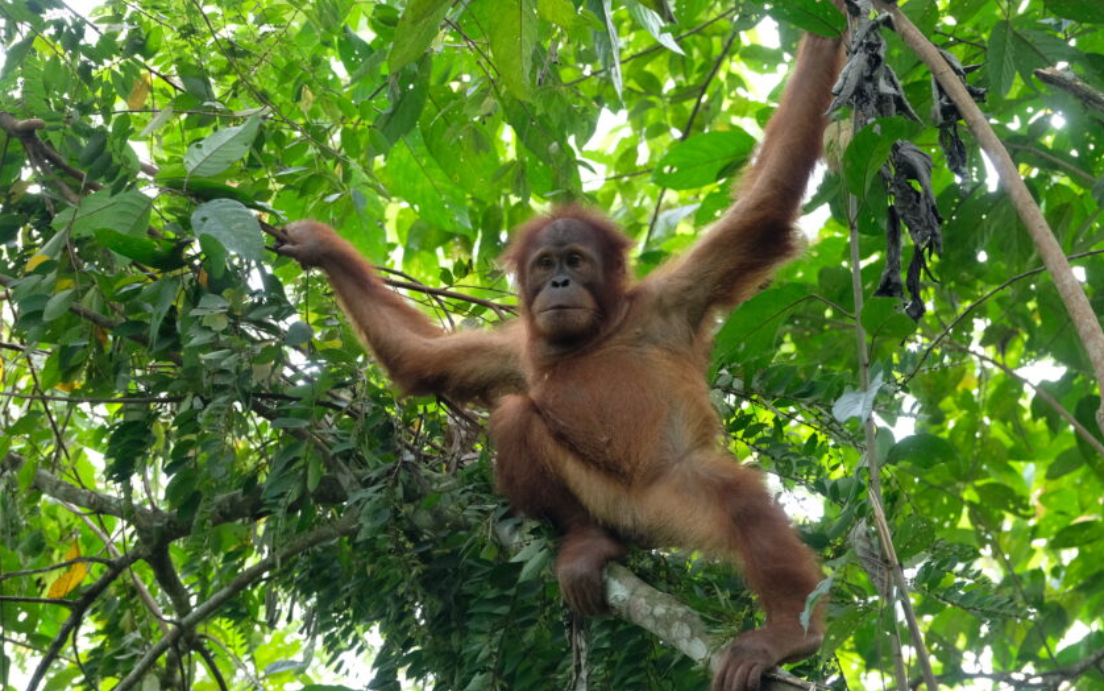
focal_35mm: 108
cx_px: 551
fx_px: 3250
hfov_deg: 19.3
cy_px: 339
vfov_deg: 12.1
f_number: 5.6
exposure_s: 1/180
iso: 2000
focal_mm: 70
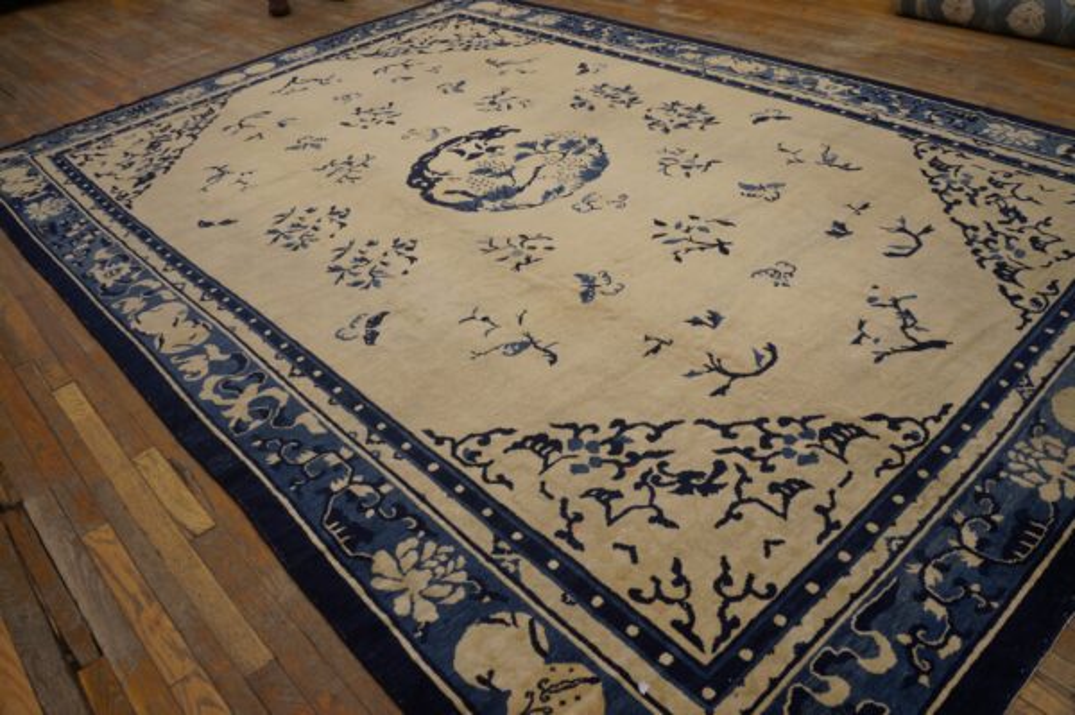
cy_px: 358
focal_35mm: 27
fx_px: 806
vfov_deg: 47.9
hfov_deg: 67.4
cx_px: 538
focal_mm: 18
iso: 320
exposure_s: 1/60
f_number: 4
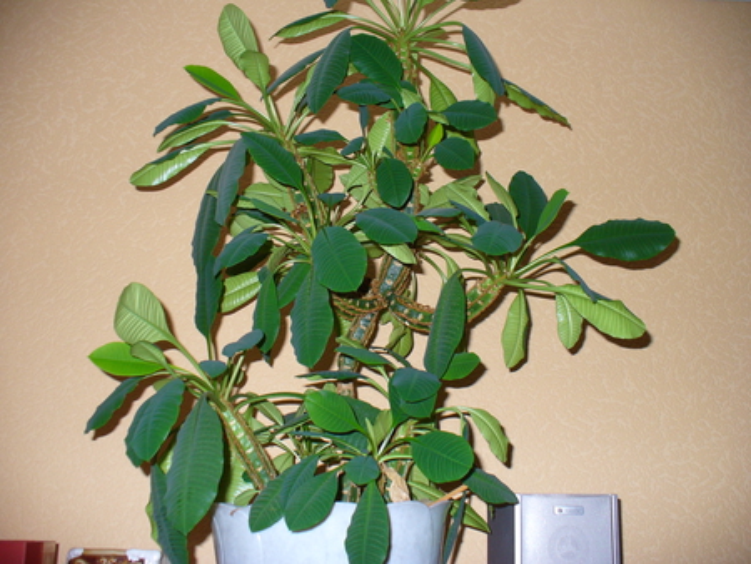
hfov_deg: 50.1
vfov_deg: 38.7
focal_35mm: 37
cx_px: 376
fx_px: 803
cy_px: 282
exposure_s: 1/60
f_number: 2.8
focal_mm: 6.1
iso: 100
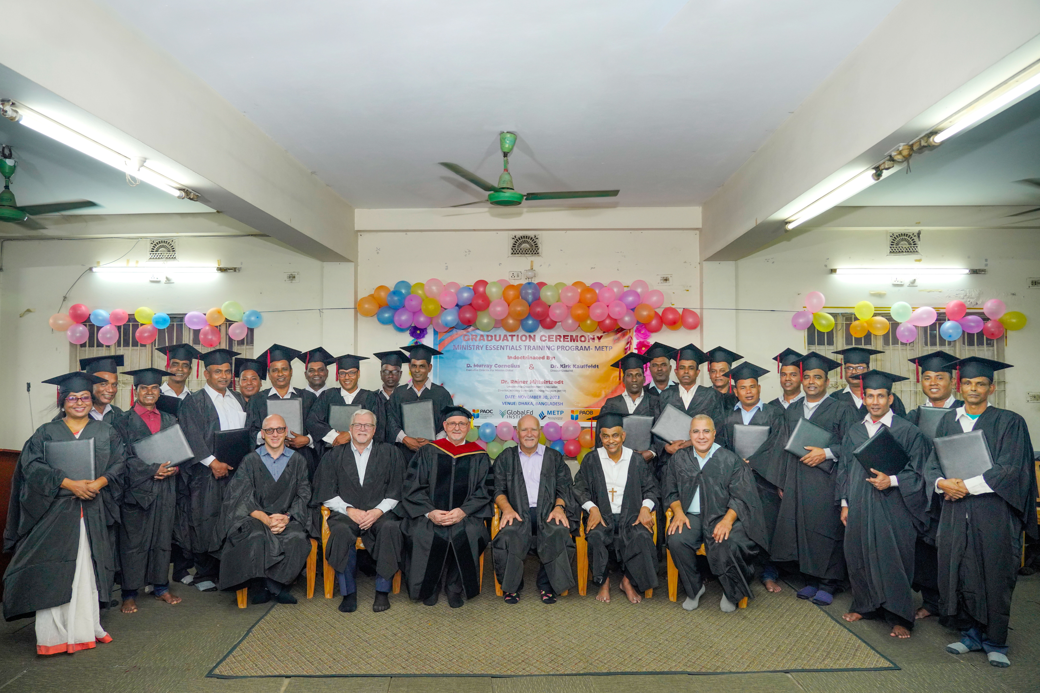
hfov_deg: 73.7
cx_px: 520
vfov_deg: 53.1
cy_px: 346
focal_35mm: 24
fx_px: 693
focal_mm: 24
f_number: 4
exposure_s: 1/200
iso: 1250
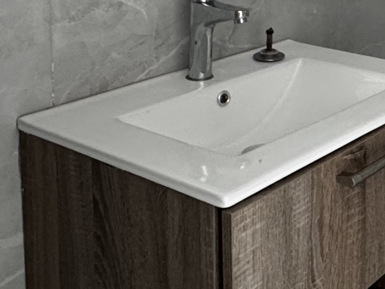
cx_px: 433
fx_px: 679
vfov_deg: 22.1
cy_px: -61
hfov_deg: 28.5
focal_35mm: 61
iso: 320
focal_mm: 2.22
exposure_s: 1/90
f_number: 2.2
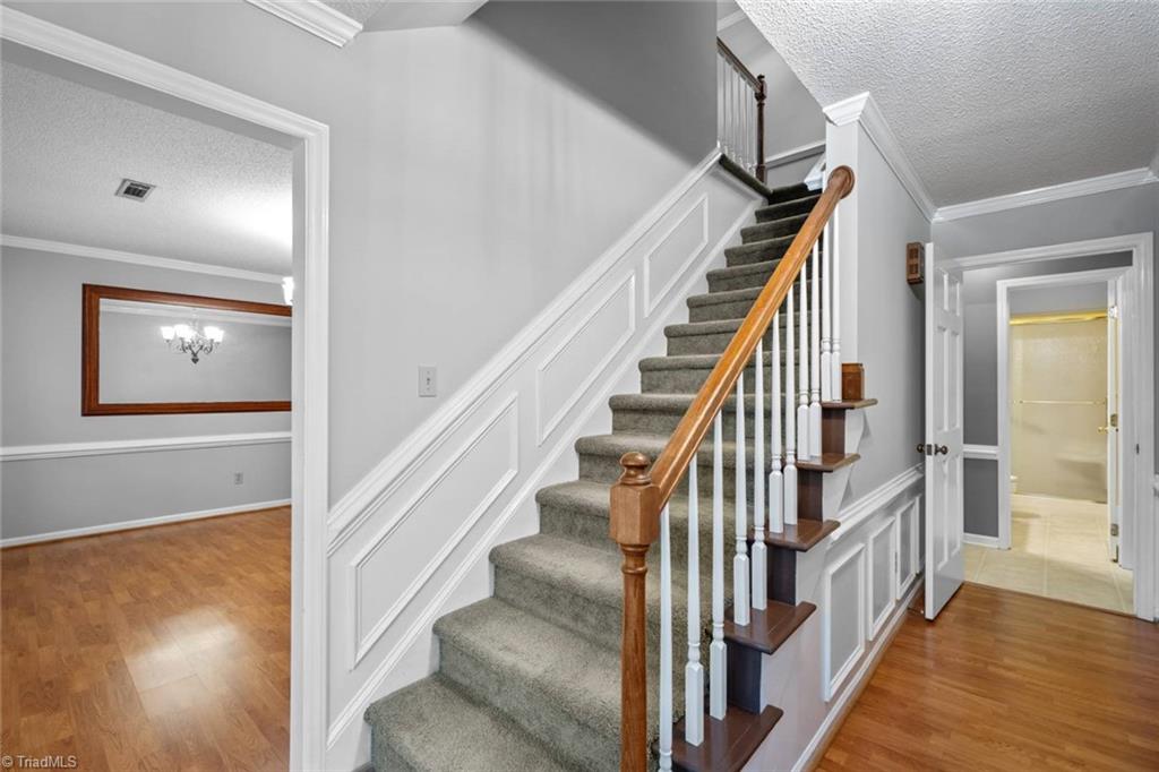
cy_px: 386
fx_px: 515
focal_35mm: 16
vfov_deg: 73.7
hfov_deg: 96.8
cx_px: 580
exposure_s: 1/1.67
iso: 400
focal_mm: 16
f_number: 8
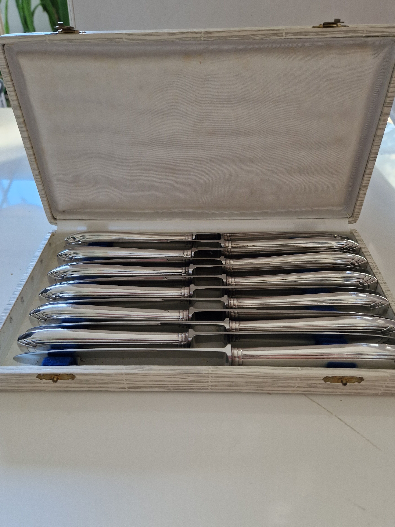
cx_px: 193
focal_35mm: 24
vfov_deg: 71.6
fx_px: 365
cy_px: 257
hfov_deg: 56.8
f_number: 1.8
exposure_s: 1/100
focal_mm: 5.4
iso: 200
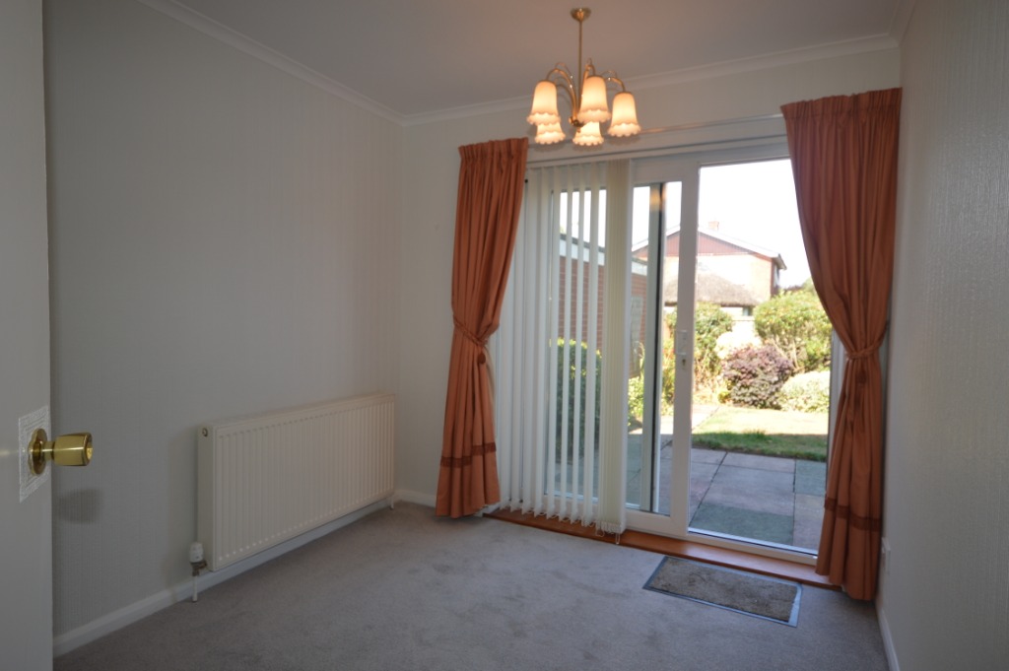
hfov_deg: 81.2
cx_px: 504
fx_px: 588
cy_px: 336
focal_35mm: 21
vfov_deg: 59.4
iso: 100
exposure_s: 1/80
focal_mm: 14
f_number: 4.8
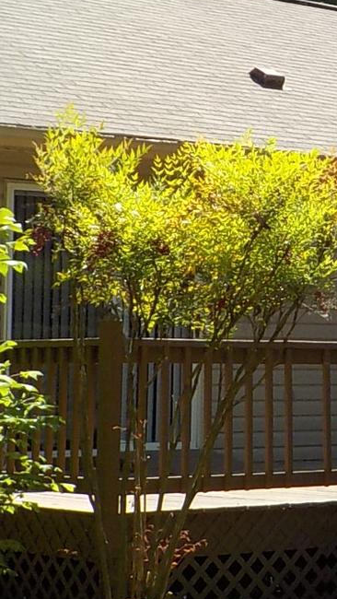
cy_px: 241
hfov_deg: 11.5
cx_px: 413
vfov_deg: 20.7
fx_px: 1635
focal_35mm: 103
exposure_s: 1/640
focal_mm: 4.1
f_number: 3.3
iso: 125
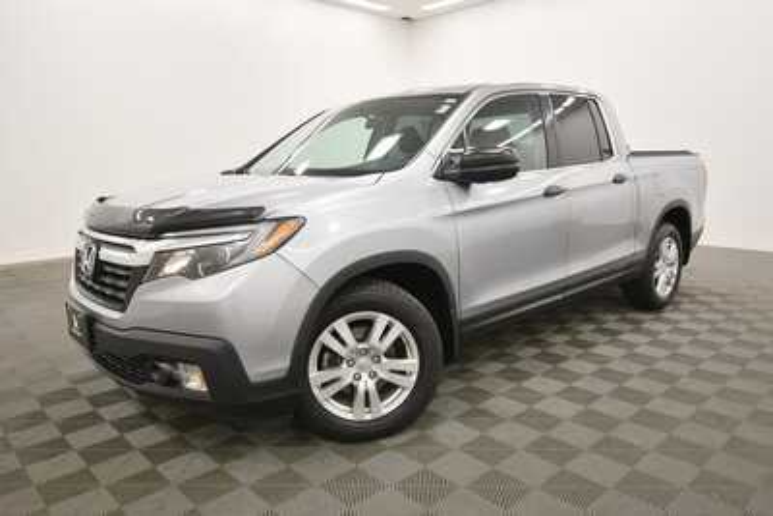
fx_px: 537
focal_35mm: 25
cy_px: 258
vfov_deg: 51.3
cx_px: 386
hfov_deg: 71.5
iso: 800
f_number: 5.3
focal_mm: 17
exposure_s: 1/125
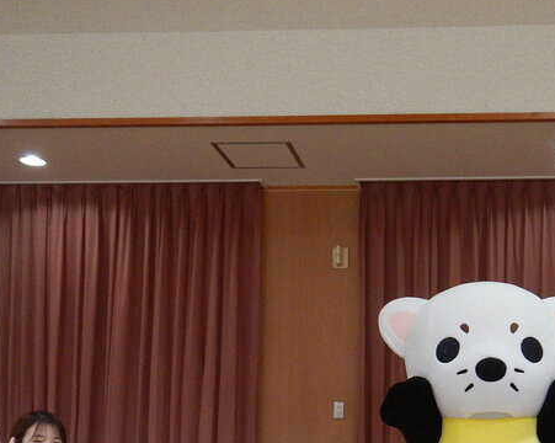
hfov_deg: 35.1
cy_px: 433
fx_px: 853
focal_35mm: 52
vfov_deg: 27.6
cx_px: 431
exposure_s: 1/40
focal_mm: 4.3
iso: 125
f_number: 2.8
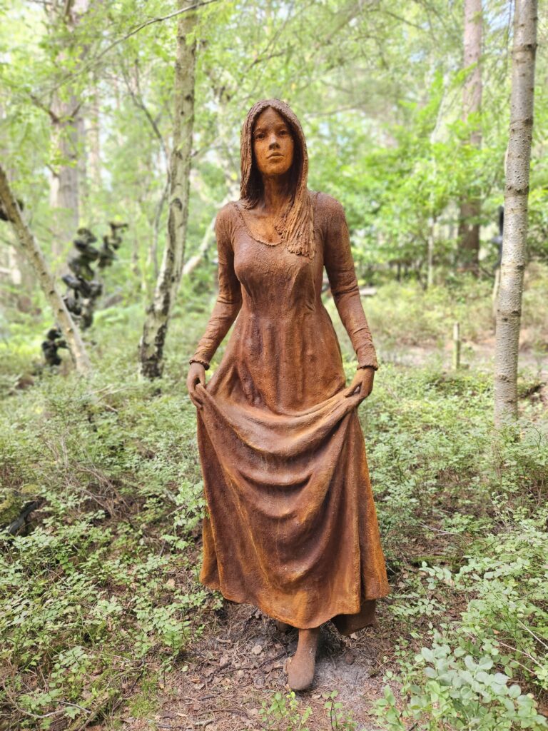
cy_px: 366
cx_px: 274
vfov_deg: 73.9
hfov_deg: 58.9
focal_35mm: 23
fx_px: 485
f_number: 1.8
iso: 200
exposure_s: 1/100
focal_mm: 5.4
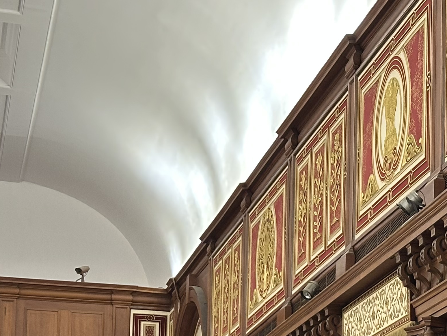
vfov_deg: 11.7
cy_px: 377
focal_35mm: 125
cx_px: 438
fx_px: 1614
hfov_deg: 15.5
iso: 200
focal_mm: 6.86
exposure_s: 1/50
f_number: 1.78
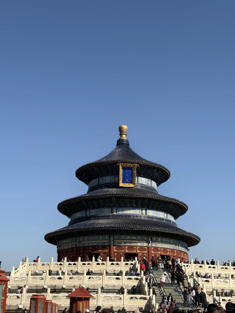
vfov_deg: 39.7
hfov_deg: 30.3
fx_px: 434
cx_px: 118
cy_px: 156
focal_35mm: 48
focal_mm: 6.76
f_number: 1.78
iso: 64
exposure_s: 1/4878
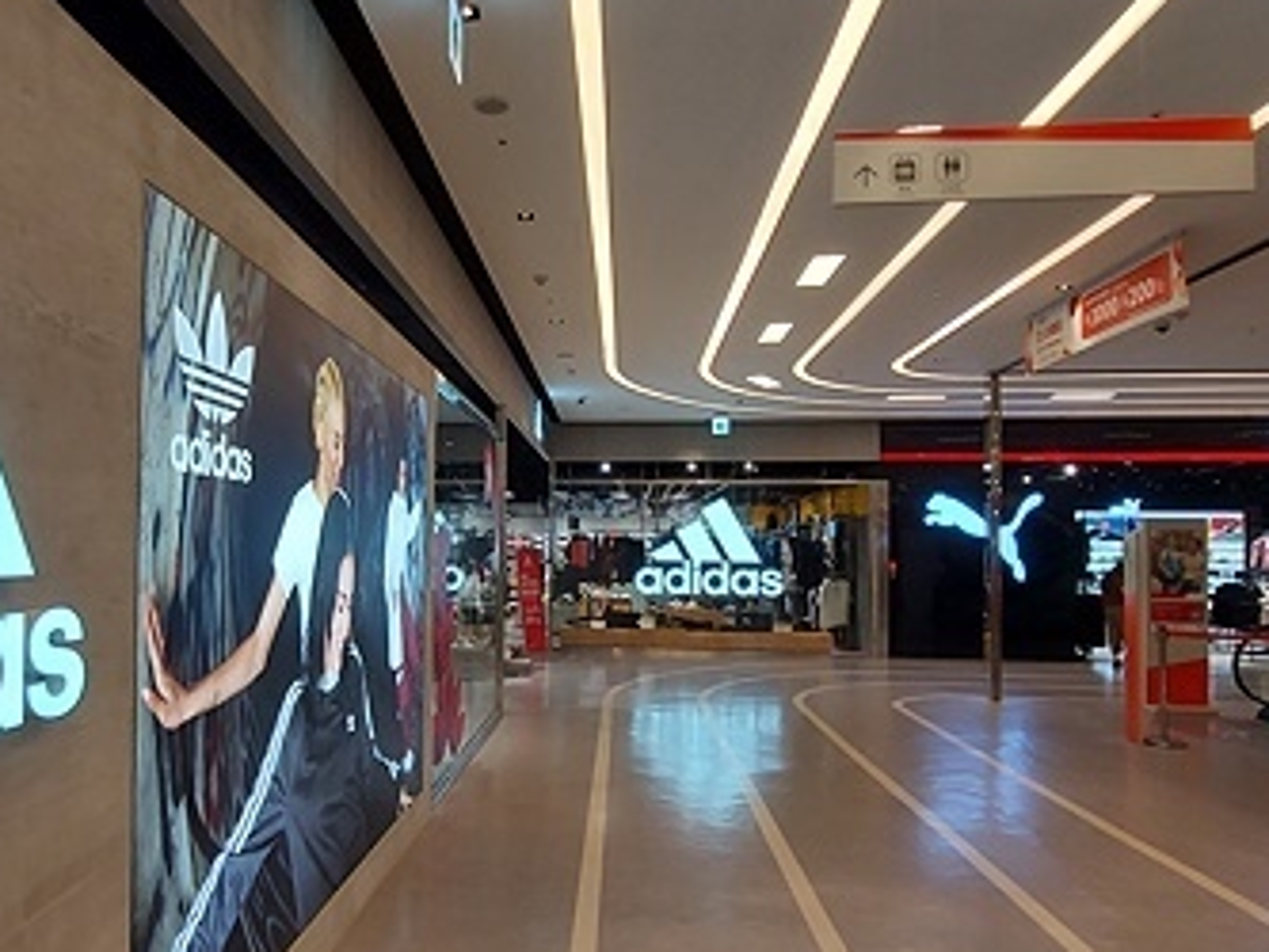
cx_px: 488
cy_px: 499
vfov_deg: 54.9
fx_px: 917
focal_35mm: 25
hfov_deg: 68.4
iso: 64
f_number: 2.2
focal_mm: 1.95
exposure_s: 1/120
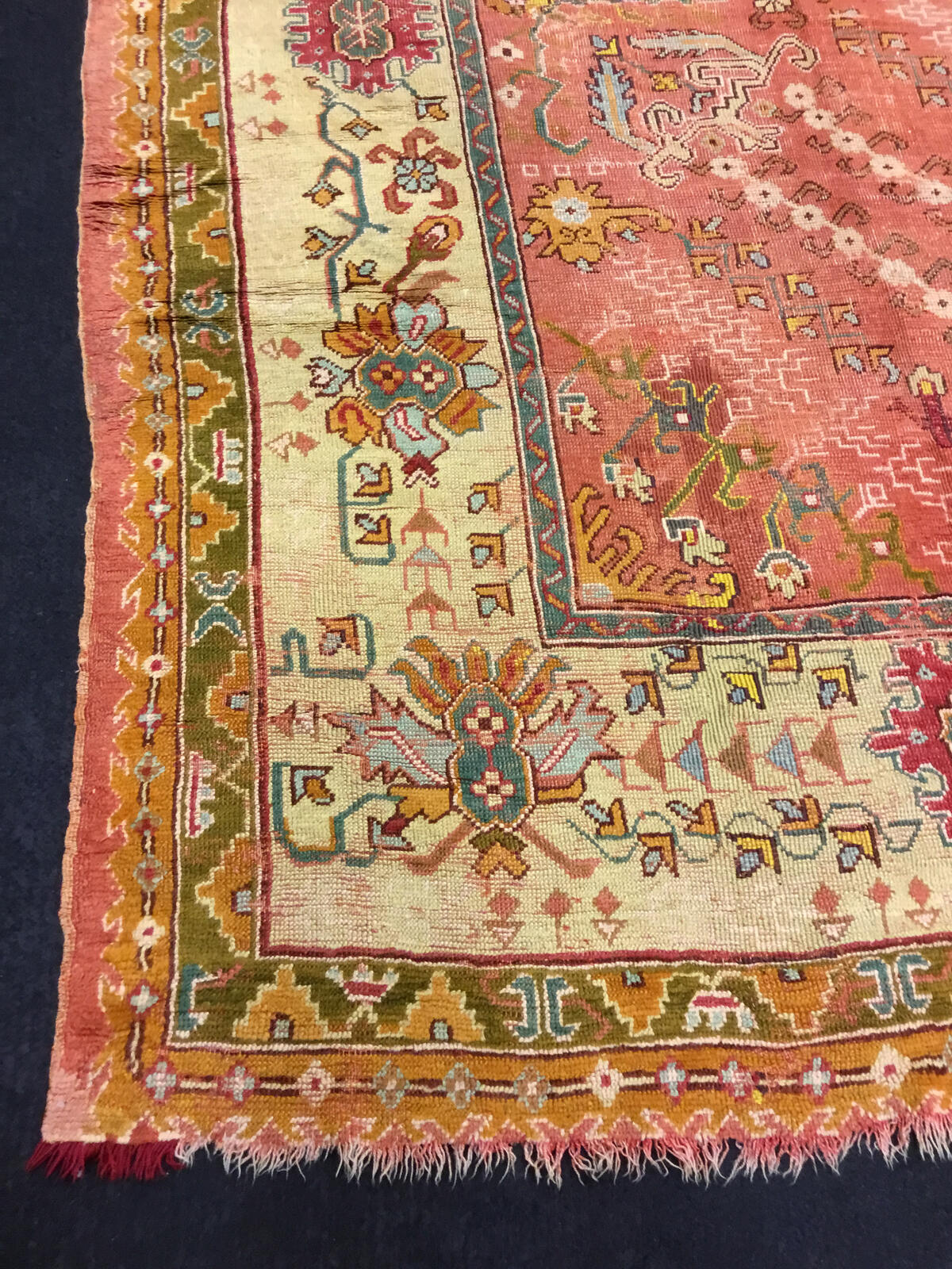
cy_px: 634
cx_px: 476
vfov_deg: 58.4
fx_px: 1137
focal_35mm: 31
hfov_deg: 45.4
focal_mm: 3.3
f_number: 2.4
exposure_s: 1/30
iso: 80
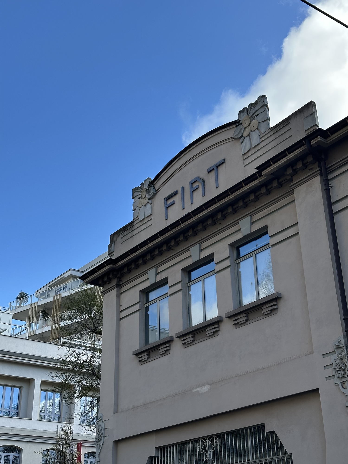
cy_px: 232
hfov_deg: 30.3
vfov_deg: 39.7
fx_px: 643
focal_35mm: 48
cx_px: 174
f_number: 1.78
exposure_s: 1/1880
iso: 64
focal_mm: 6.86
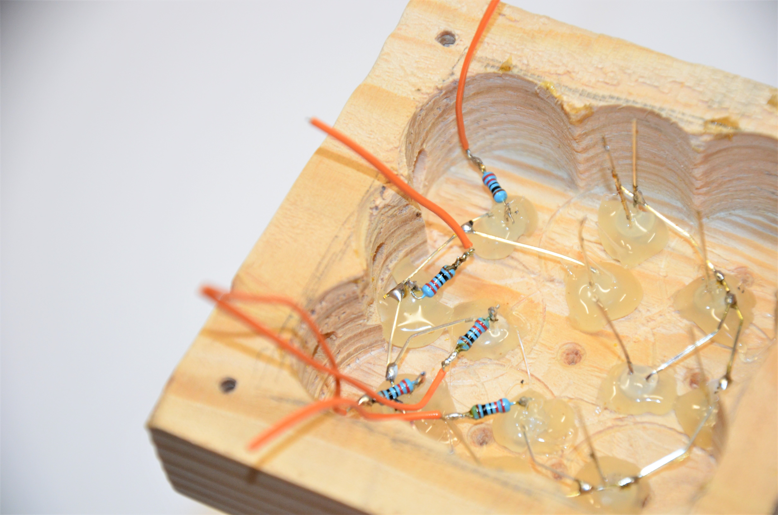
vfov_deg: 8.7
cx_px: 389
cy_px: 258
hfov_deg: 13.1
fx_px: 3397
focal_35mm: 158
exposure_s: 1/60
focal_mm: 105
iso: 1000
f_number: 5.6
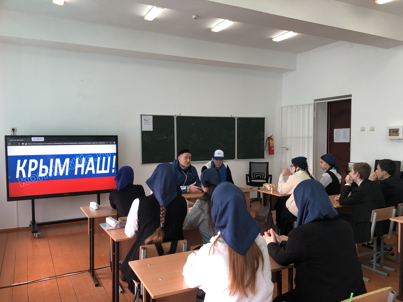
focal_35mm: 28
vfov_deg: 49.7
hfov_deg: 63.4
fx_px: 326
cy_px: 151
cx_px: 202
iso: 25
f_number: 1.8
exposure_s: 1/33
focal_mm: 4
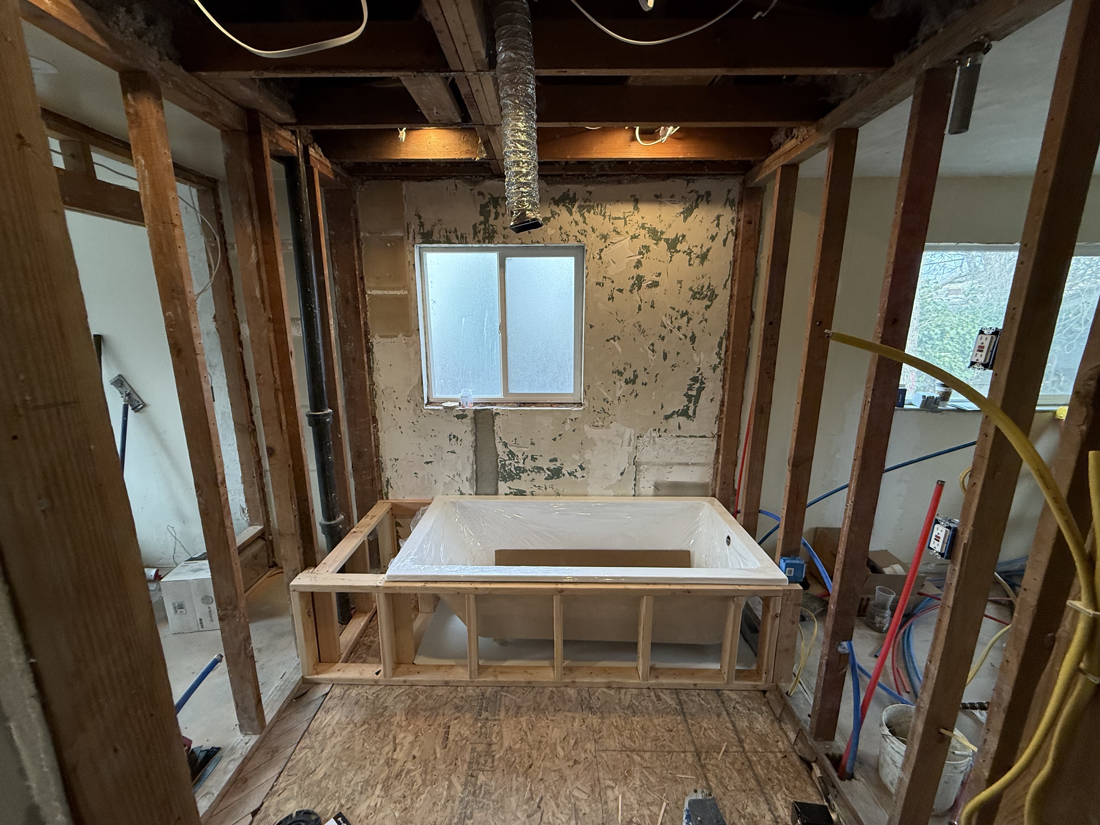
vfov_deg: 85.7
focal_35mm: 14
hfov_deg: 102.1
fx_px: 445
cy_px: 412
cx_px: 550
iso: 200
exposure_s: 1/120
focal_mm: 2.22
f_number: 2.2
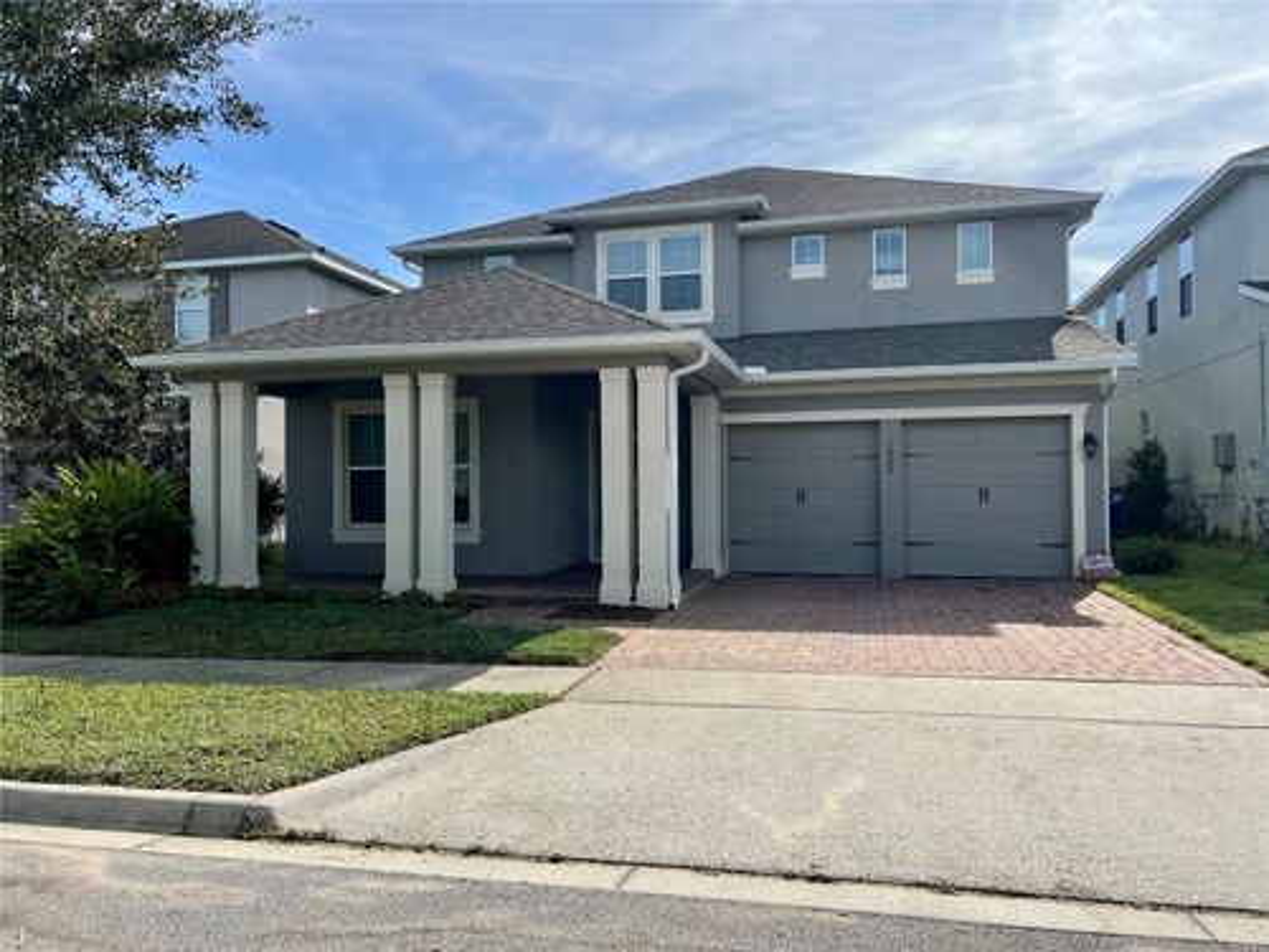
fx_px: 953
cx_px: 634
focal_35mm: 26
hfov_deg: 67.3
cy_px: 476
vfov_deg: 53.1
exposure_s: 1/4630
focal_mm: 5.7
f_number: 1.5
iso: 50
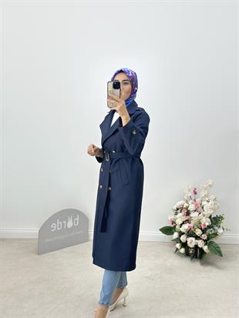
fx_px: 442
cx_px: 120
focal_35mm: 48
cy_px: 159
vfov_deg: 39.6
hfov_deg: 30.3
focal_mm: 6.86
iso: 80
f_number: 1.78
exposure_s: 1/249
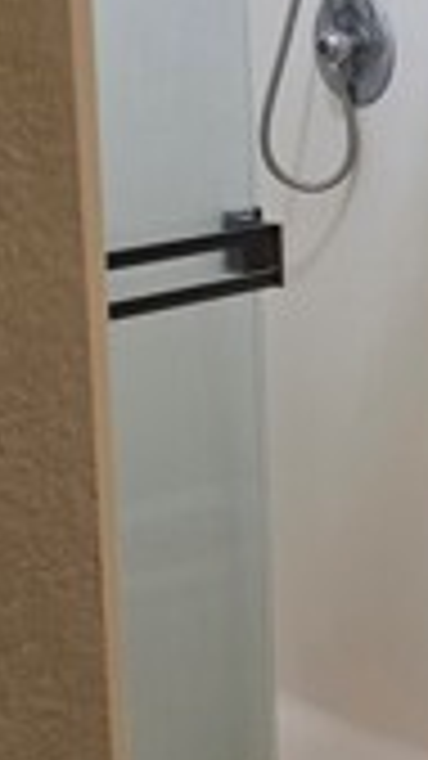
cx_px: 712
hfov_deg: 11.9
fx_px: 1918
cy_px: 211
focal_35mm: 95
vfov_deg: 22.3
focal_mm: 6.3
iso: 250
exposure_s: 1/120
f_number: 1.7
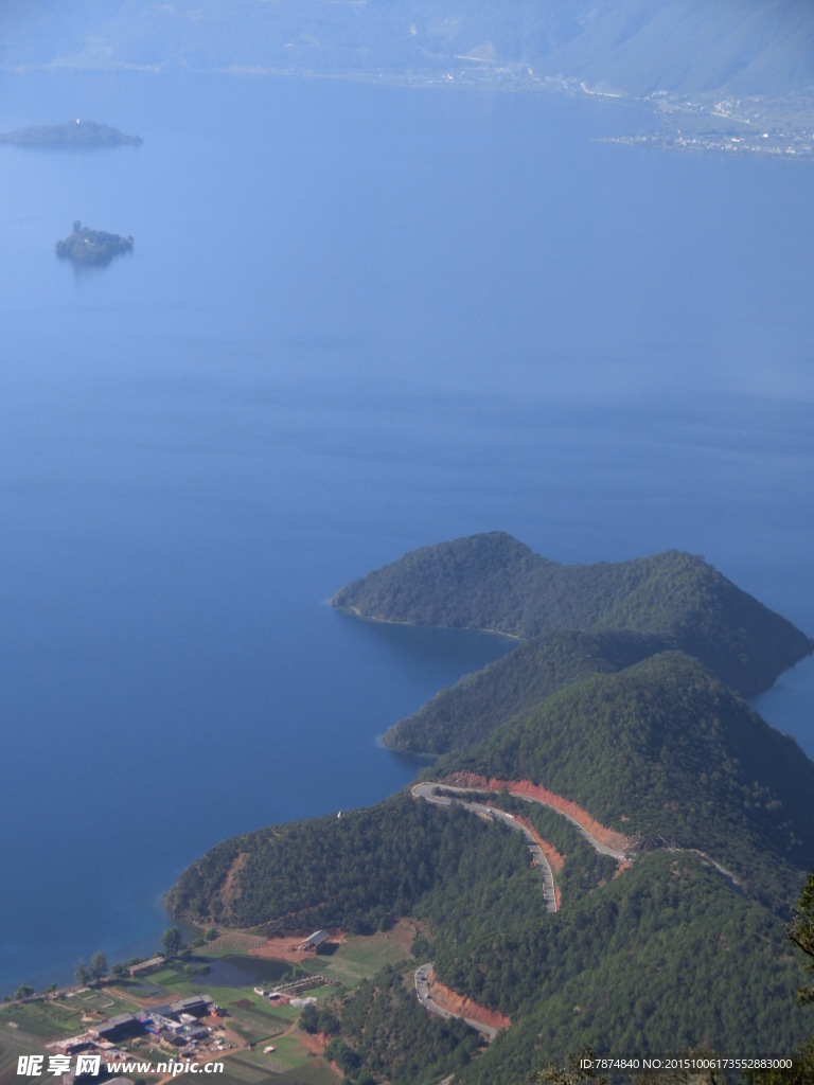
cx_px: 407
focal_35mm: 100
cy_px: 542
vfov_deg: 19.6
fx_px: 3135
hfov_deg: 14.8
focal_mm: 17.45
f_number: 5.2
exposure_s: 1/500
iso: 80
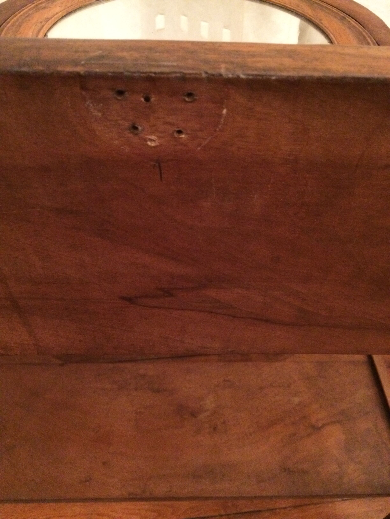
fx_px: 436
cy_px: 260
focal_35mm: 29
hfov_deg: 48.2
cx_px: 195
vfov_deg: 61.7
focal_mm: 4.15
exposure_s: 1/17
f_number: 2.2
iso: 640
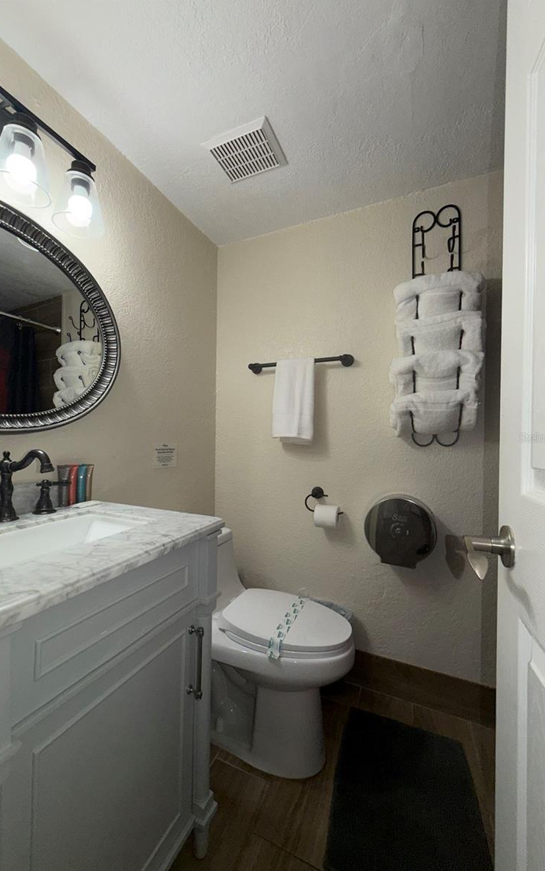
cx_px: 241
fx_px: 356
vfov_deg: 101.5
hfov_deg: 74.5
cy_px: 437
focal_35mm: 15
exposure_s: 1/120
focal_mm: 2.22
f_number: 2.2
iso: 32
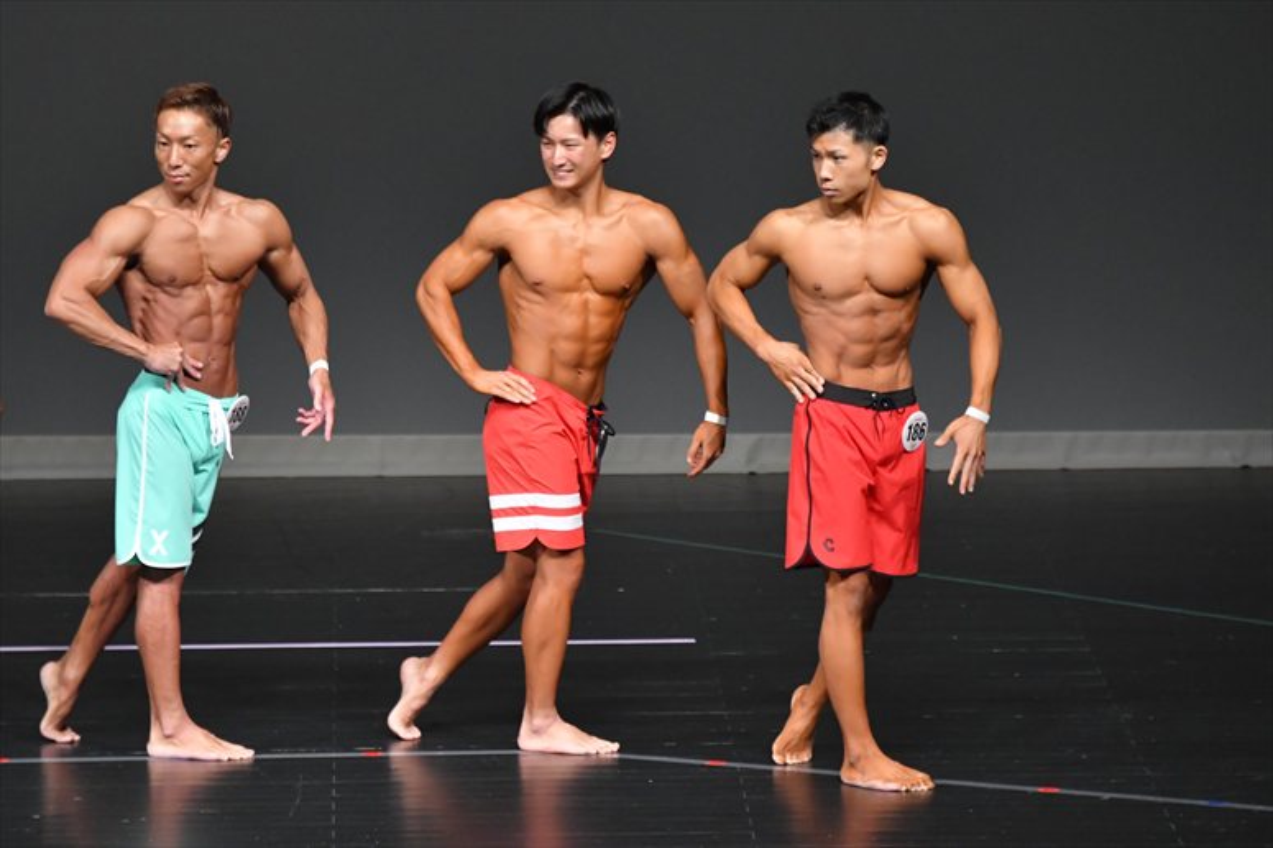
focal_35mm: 345
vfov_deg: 4.0
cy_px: 424
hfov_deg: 6.0
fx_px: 12194
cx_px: 636
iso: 4000
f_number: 5.6
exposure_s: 1/400
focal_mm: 230
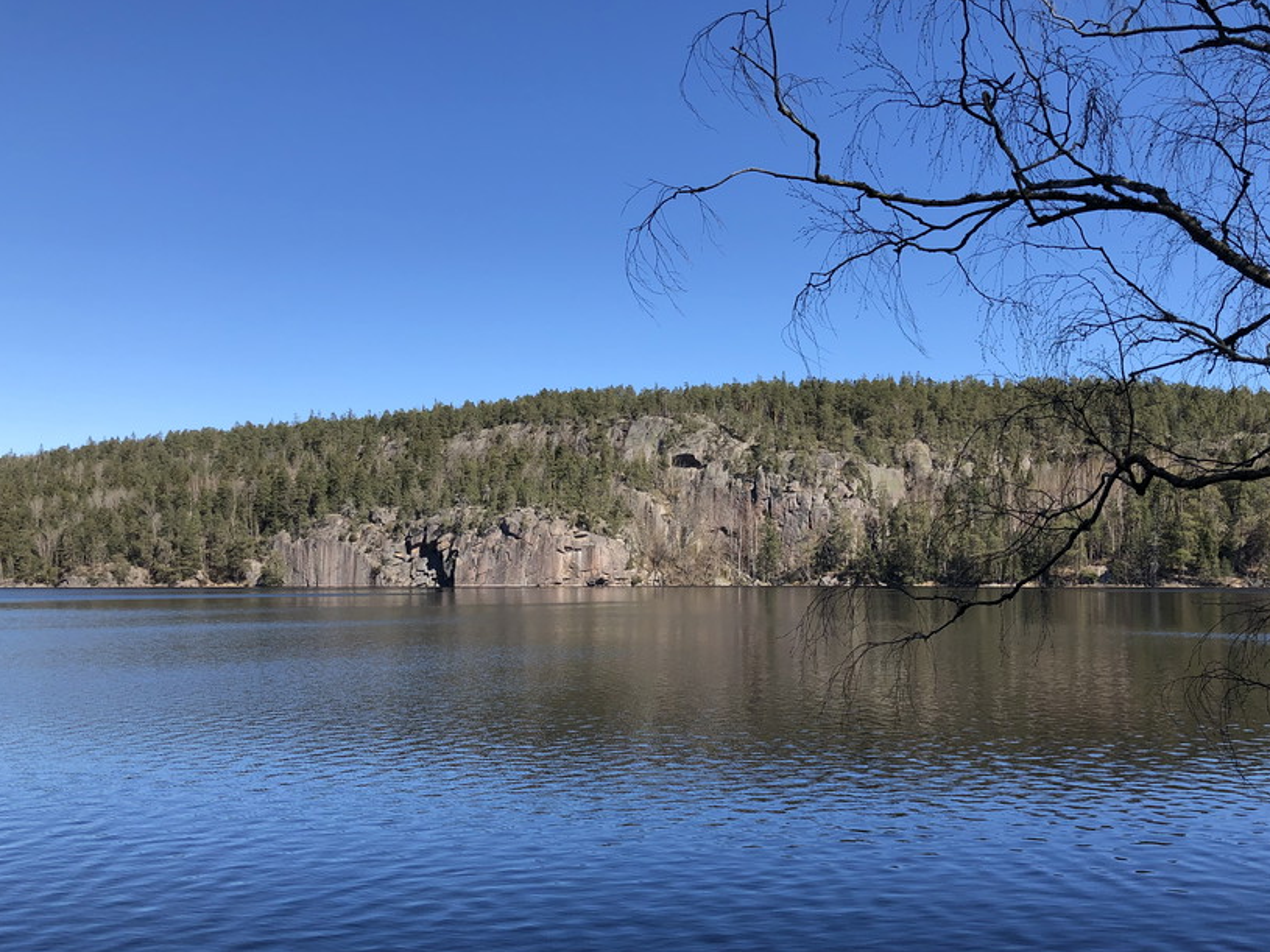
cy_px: 520
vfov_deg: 42.9
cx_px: 717
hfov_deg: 55.2
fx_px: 1211
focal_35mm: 33
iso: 20
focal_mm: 3.99
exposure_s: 1/1297
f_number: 1.8
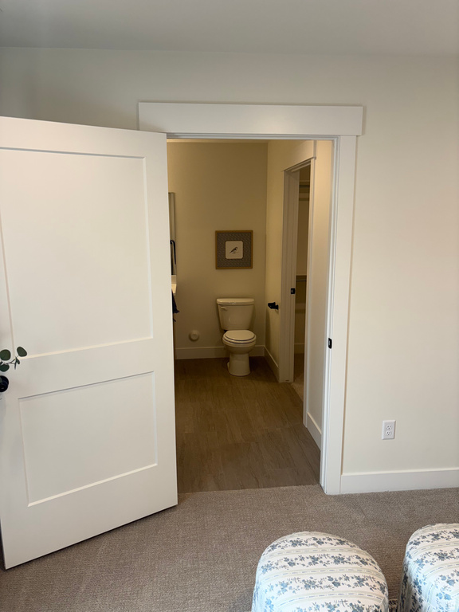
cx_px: 230
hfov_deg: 53.1
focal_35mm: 26
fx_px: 460
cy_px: 306
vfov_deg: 67.3
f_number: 1.6
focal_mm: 5.96
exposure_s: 1/120
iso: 50
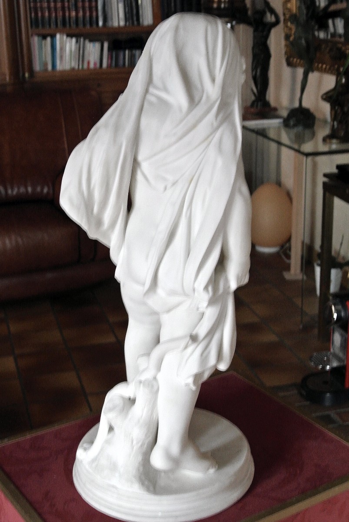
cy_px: 261
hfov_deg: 24.3
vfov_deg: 35.6
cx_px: 174
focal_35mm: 56
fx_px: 812
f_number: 5
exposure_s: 1/5
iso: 800
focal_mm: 21.1
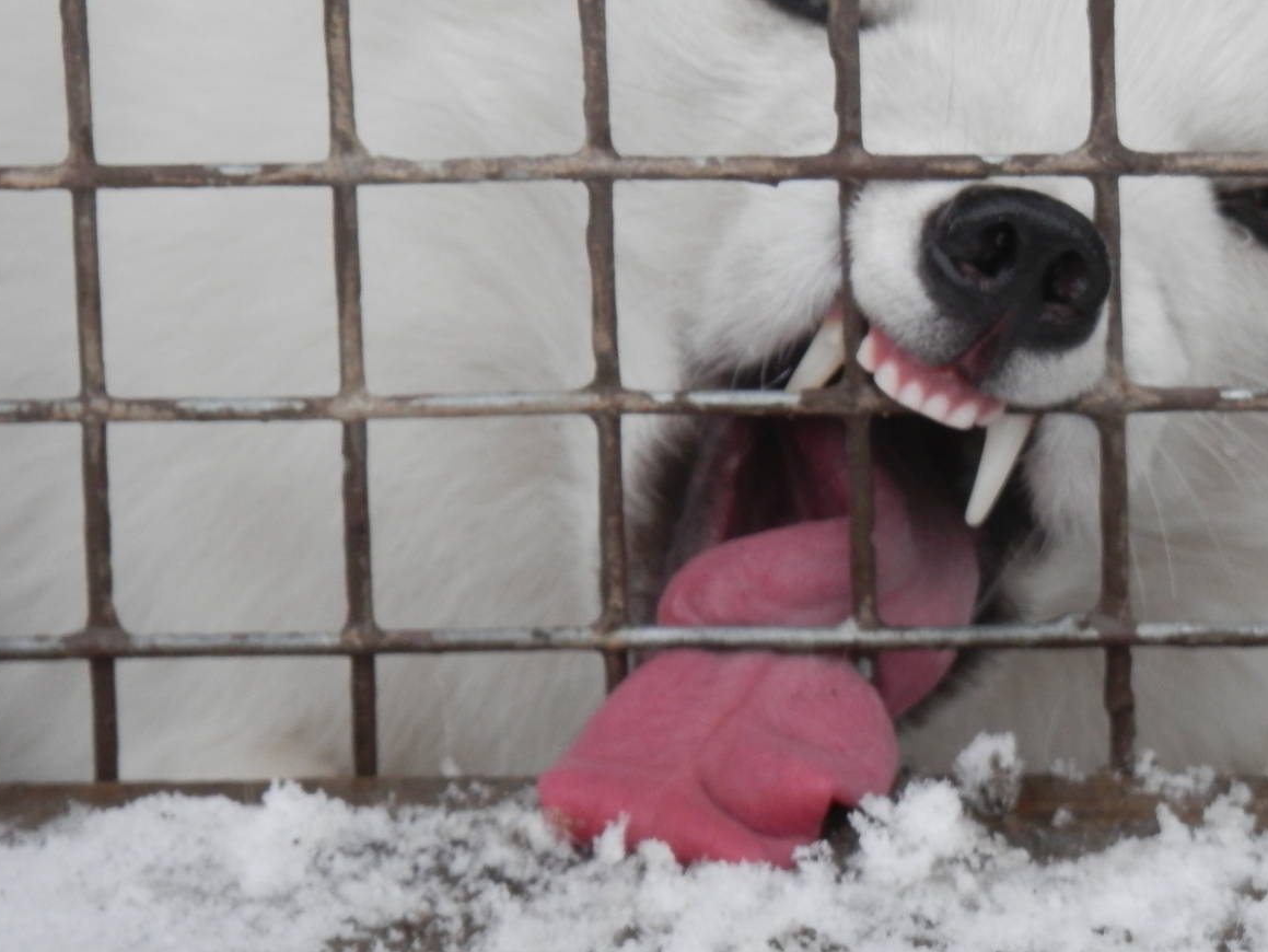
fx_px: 25283
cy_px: 314
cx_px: 859
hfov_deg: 2.9
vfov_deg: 2.2
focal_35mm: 690
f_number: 6.9
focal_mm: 90
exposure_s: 1/50
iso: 200
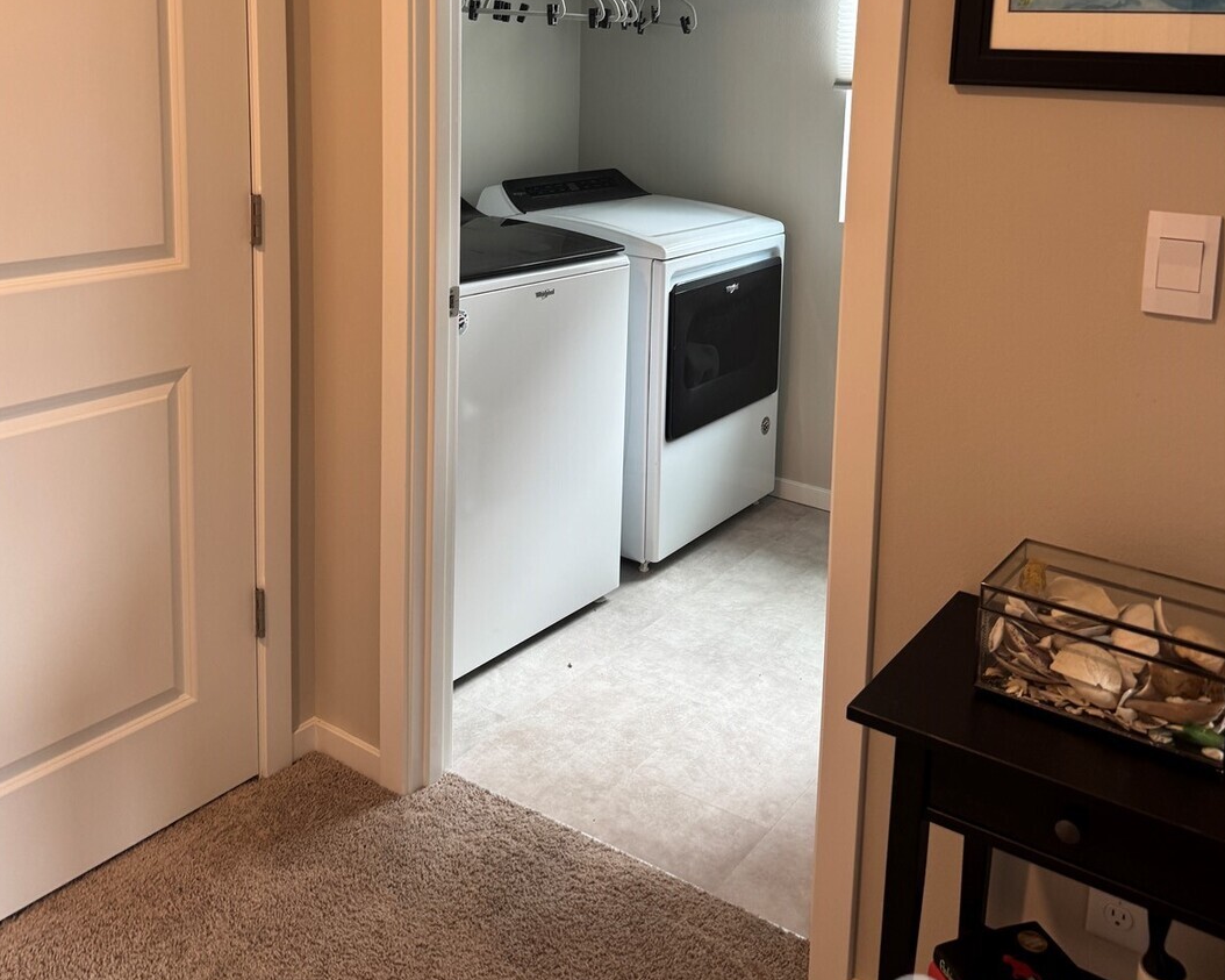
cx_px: 606
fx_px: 1160
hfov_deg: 55.7
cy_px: 229
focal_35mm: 32
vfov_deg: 44.1
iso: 125
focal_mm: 6.76
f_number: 1.78
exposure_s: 1/60
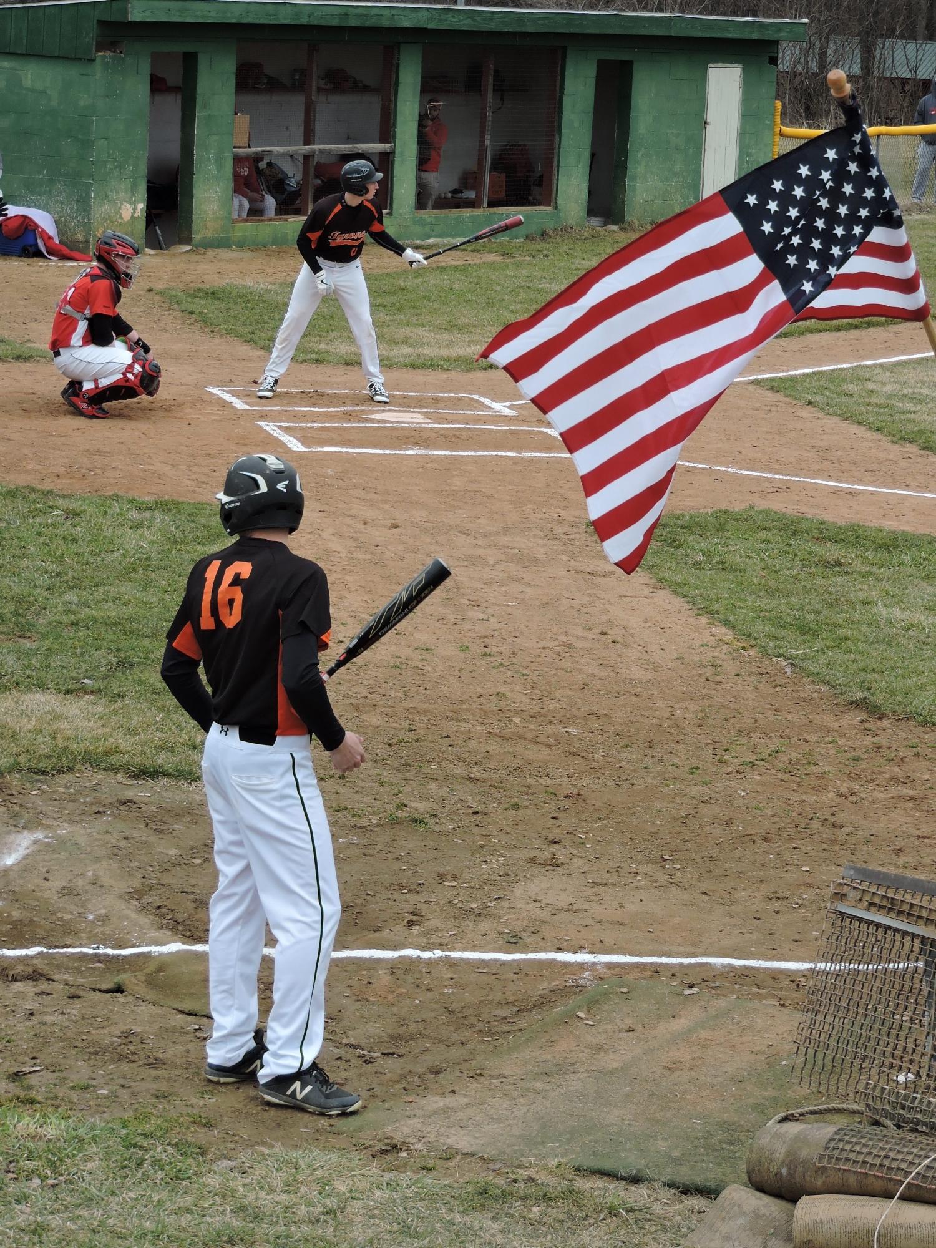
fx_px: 3786
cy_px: 624
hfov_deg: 14.1
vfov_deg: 18.7
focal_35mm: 105
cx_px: 468
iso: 160
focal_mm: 18.7
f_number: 4.2
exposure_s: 1/400
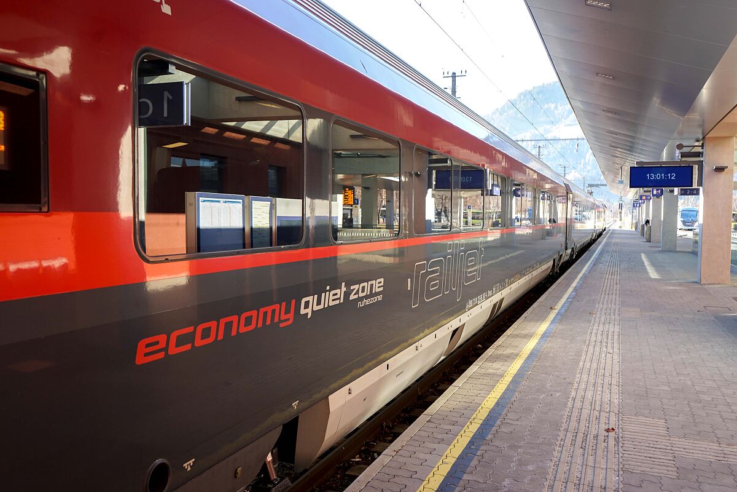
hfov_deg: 60.3
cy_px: 246
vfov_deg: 42.3
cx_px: 368
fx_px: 635
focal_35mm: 31
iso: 100
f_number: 4.5
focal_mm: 31
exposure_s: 1/60
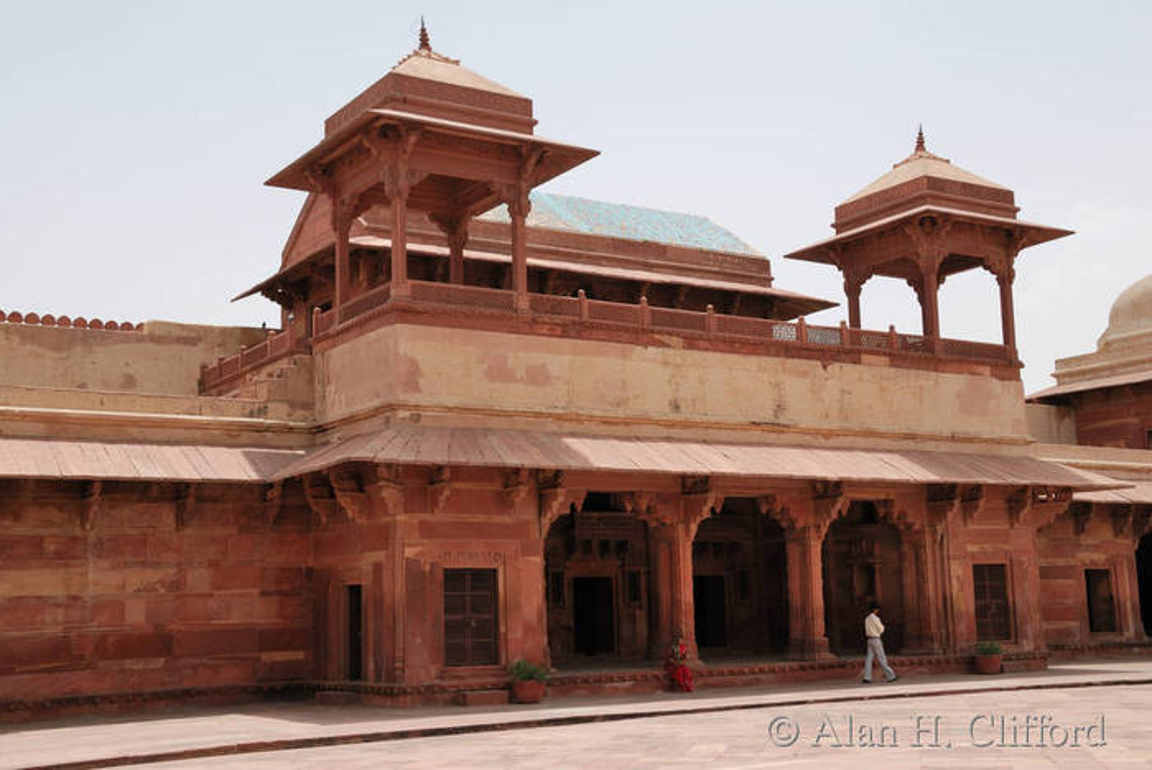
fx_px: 1393
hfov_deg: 44.9
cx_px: 576
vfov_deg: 30.9
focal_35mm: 44
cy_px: 385
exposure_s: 1/250
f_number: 8
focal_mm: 29
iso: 100
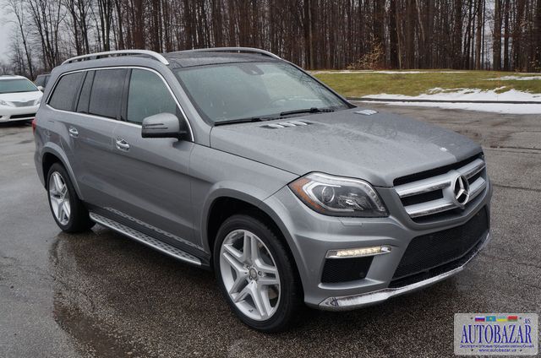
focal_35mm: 33
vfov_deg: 39.8
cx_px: 270
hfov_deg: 57.3
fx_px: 495
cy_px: 179
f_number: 5.6
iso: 200
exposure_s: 1/125
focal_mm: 22
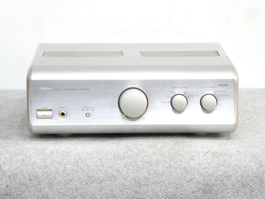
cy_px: 100
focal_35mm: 151
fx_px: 1156
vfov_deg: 9.8
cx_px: 132
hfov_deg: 13.1
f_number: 5.4
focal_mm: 27.1
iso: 200
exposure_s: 1/6
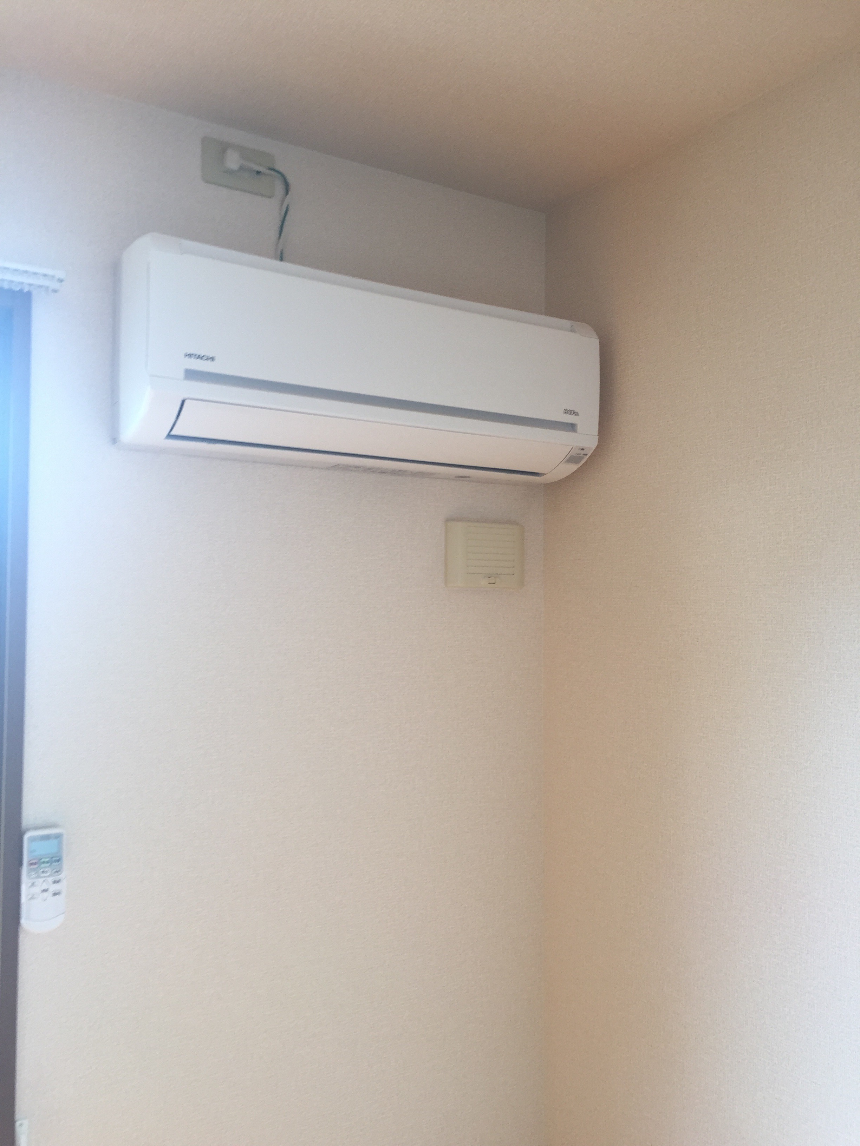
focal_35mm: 29
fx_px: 961
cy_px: 573
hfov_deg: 48.2
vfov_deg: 61.7
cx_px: 430
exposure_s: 1/60
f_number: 2.2
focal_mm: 4.15
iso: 32
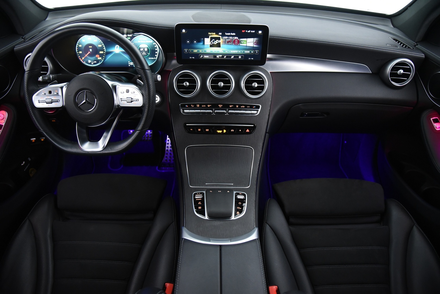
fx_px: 293
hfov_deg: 73.7
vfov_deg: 53.2
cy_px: 147
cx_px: 220
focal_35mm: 24
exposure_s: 1/20
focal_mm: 24
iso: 4000
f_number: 4
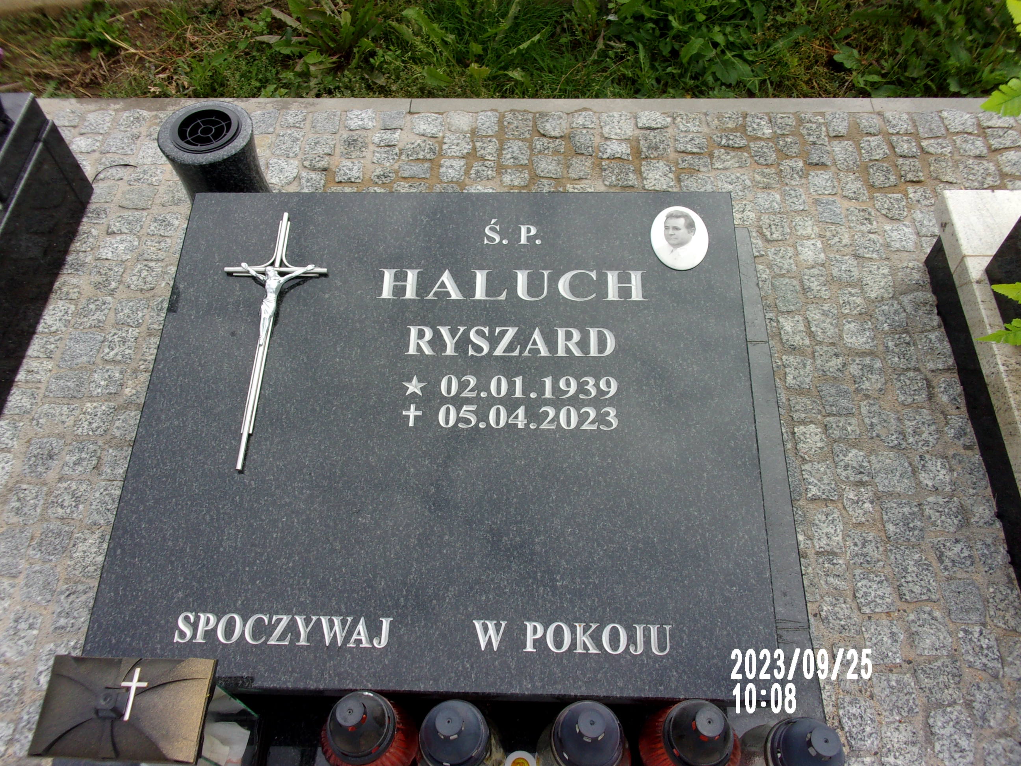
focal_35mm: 28
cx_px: 510
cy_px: 383
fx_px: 826
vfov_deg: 49.7
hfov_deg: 63.4
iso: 80
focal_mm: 5.1
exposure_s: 1/52
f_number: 10.8
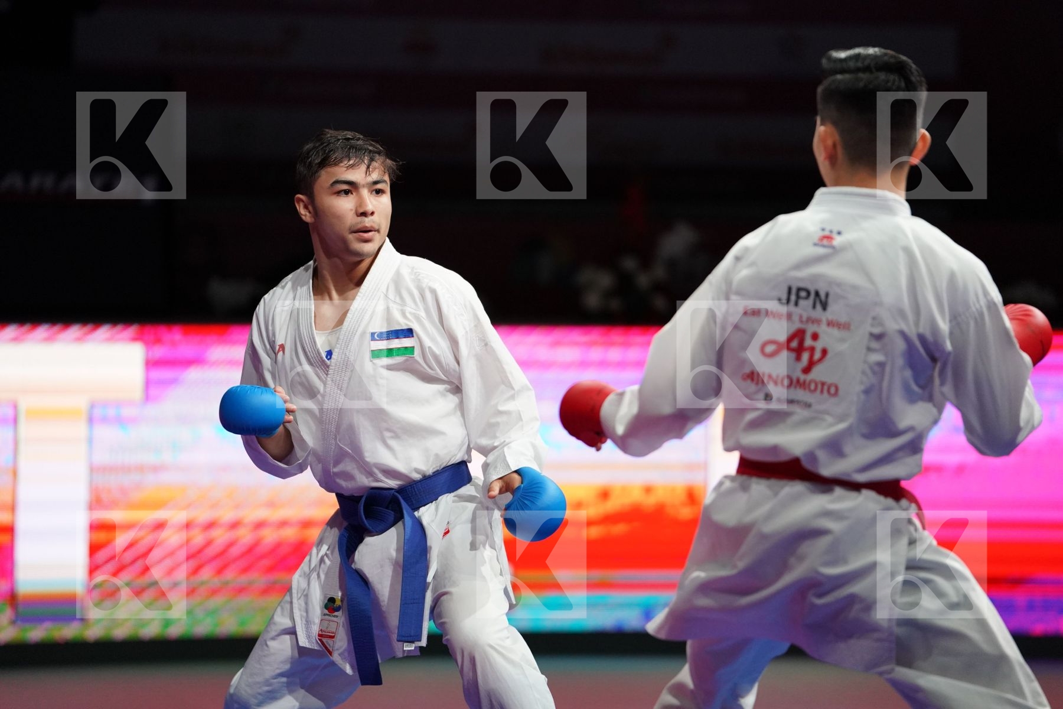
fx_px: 5905
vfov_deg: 6.9
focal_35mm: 200
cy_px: 354
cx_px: 532
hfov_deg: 10.3
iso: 3200
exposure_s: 1/1000
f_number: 2.8
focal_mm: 200
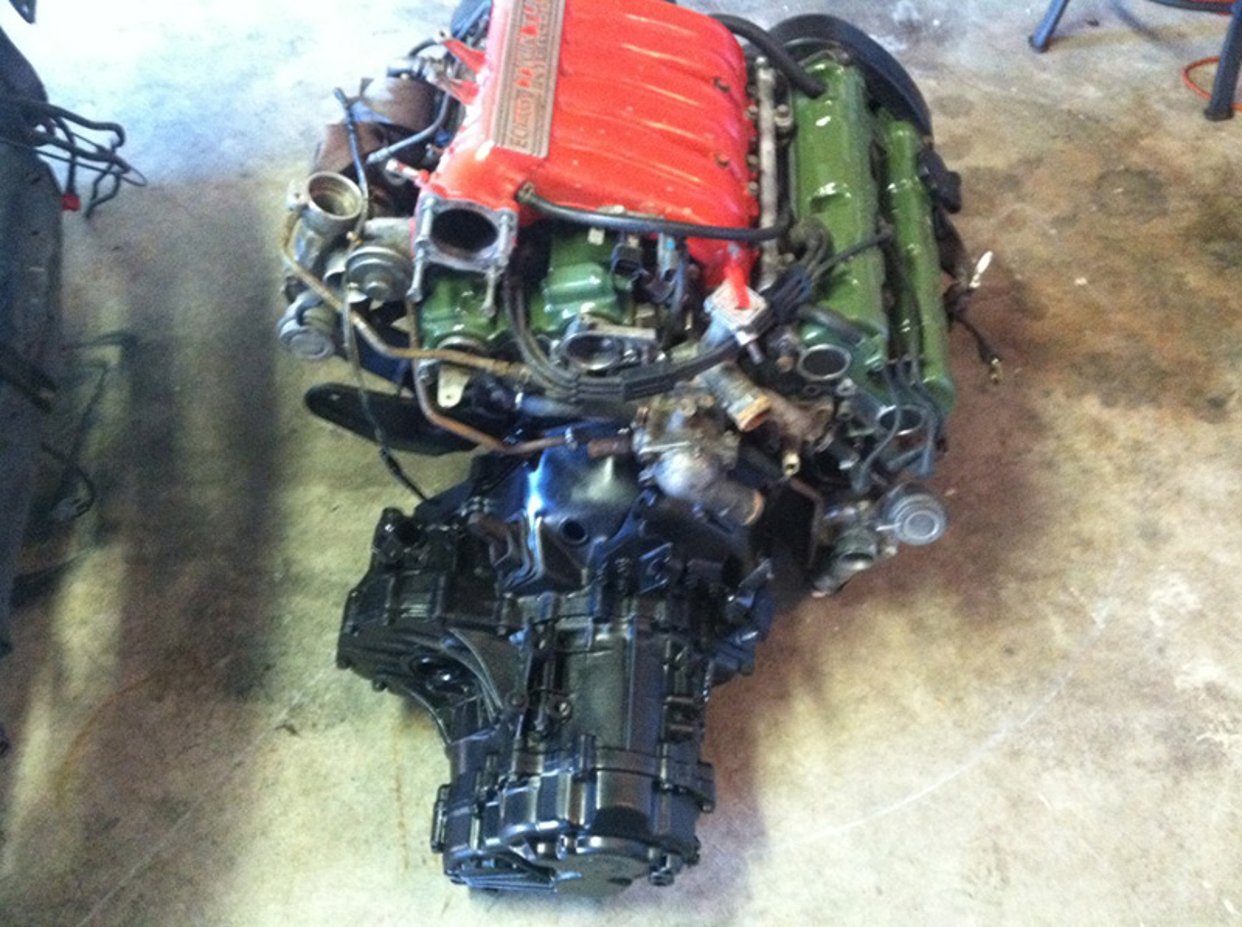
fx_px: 1254
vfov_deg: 40.6
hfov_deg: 52.7
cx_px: 621
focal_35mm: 35
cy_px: 464
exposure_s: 1/15
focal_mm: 3.9
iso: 800
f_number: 2.8
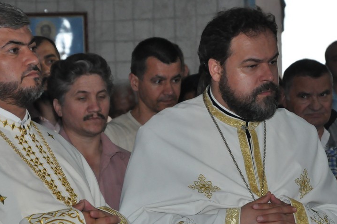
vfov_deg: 6.0
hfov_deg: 9.1
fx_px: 2122
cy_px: 149
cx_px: 131
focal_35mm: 227
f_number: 7.1
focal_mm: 90
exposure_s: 1/160
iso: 1600
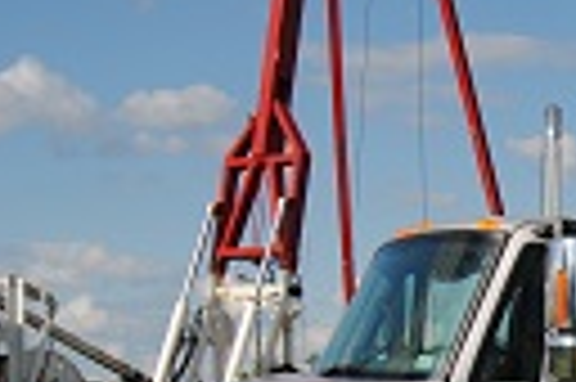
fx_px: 1950
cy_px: 542
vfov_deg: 10.9
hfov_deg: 15.5
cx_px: 873
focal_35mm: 122
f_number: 9
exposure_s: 1/320
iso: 100
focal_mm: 26
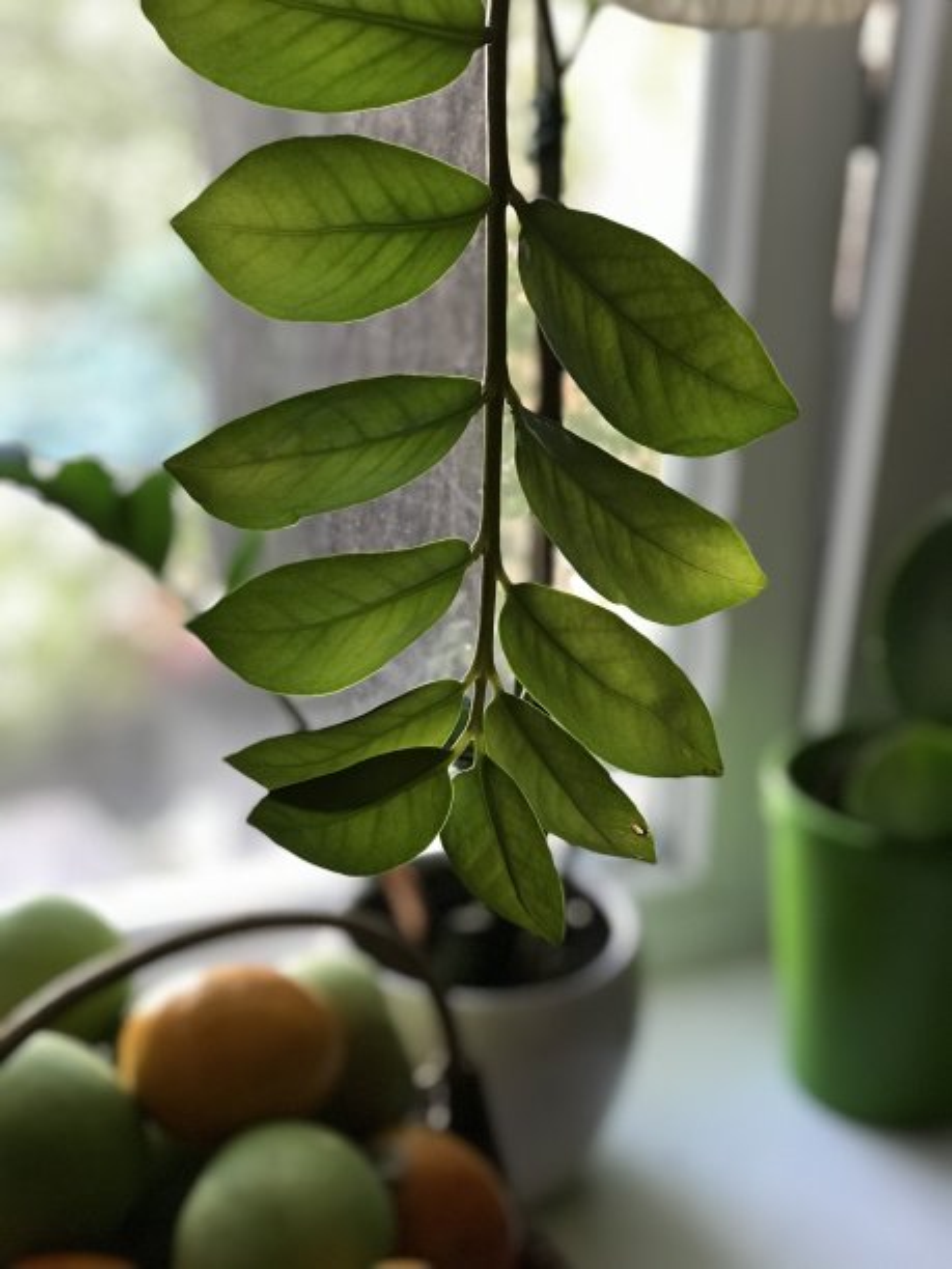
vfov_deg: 33.8
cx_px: 476
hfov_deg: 25.7
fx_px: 2090
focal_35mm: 57
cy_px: 634
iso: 320
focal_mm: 6.6
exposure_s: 1/100
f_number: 2.8
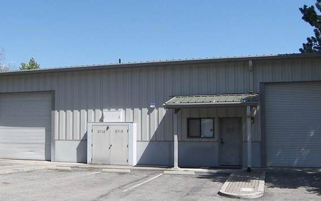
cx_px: 113
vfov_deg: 28.0
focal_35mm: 46
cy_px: 104
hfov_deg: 43.0
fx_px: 403
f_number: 2.8
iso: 50
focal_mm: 5
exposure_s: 1/800
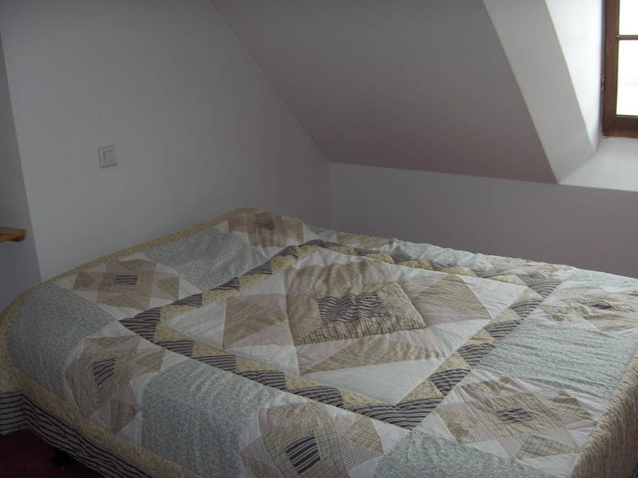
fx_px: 719
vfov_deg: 36.8
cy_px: 239
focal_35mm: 39
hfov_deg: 47.9
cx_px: 319
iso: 100
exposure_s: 1/60
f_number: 2.8
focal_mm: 8
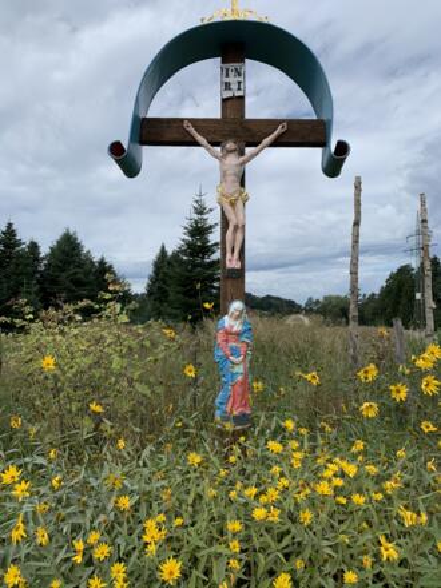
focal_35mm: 26
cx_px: 220
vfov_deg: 67.3
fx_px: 442
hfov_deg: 53.1
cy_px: 294
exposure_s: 1/2611
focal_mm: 4.25
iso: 25
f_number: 1.8
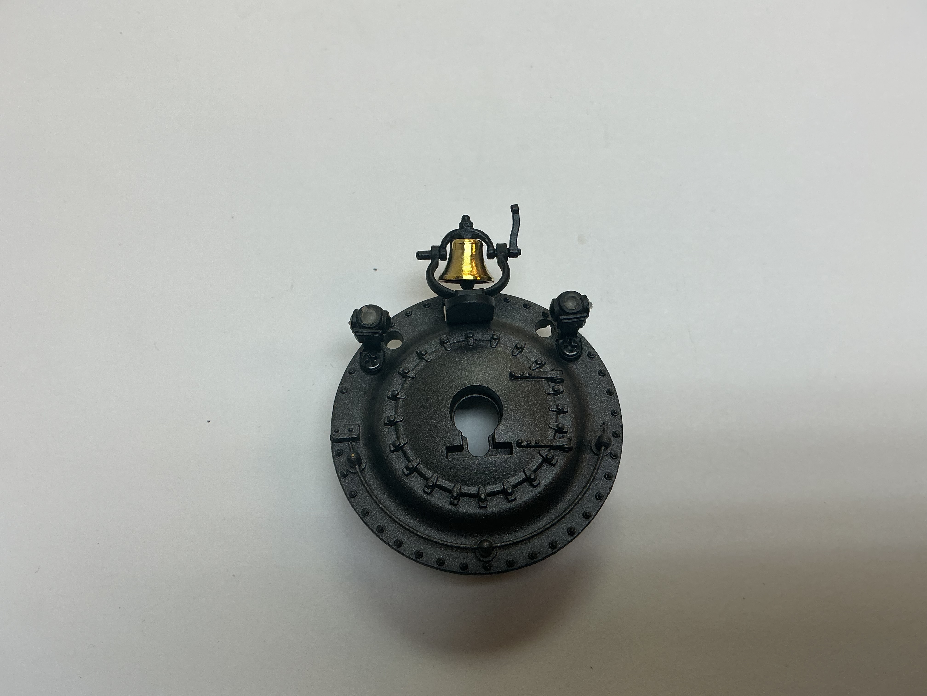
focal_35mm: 29
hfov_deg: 61.7
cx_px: 464
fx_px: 777
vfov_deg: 48.2
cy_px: 348
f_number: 1.8
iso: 32
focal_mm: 3
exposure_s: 1/120
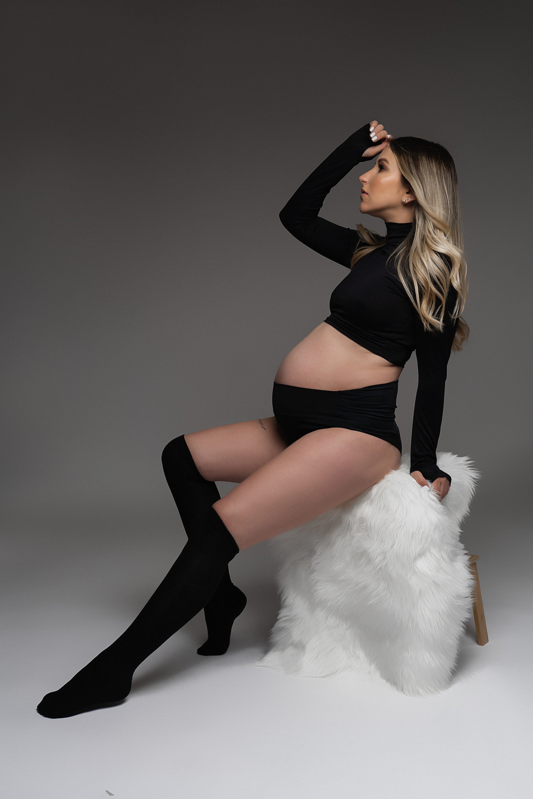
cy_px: 400
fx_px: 933
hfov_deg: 31.9
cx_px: 266
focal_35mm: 42
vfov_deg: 46.4
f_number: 5.6
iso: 200
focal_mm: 42
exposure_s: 1/160
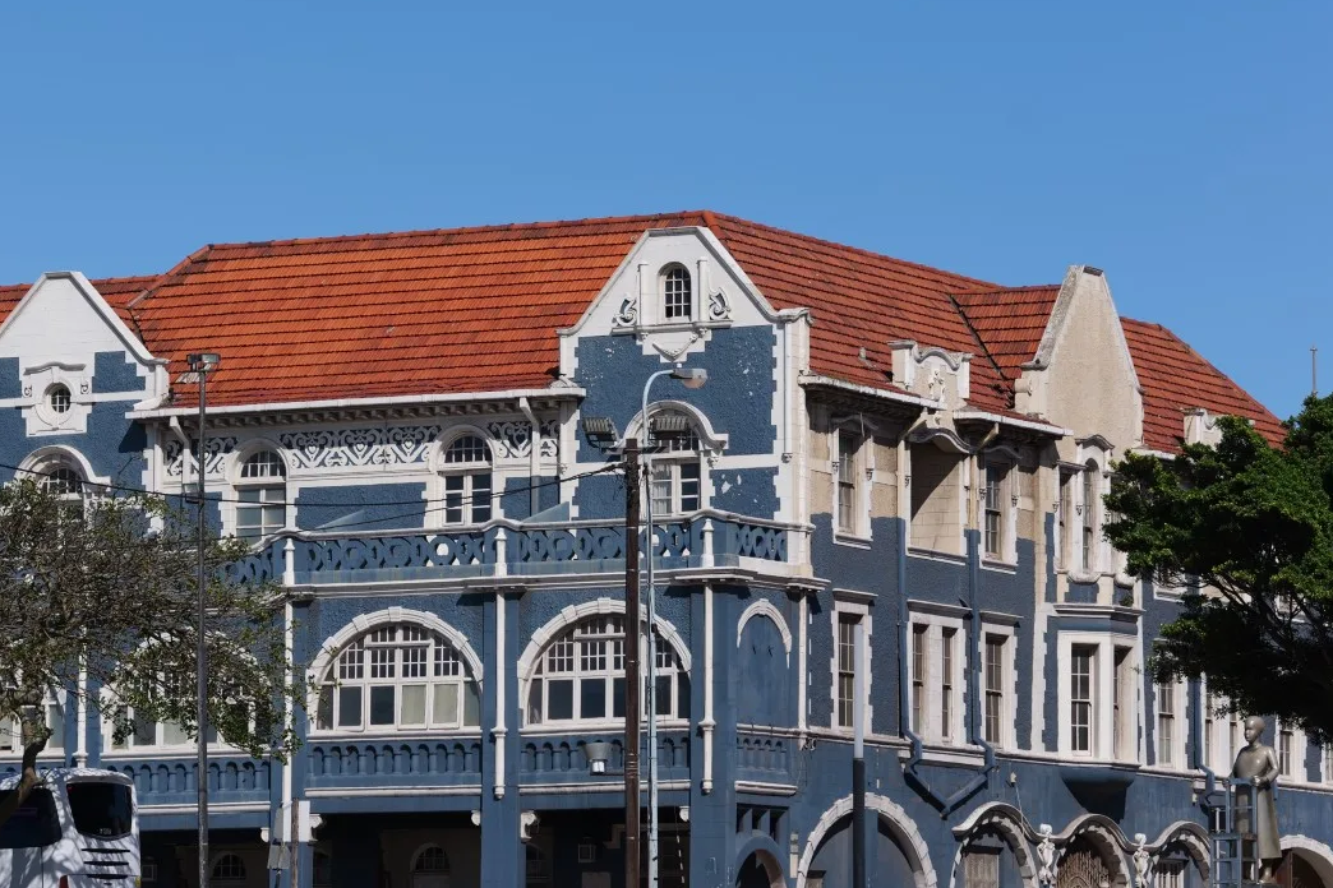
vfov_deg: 8.3
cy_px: 435
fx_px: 6146
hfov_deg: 12.4
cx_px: 442
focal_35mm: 166
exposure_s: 1/400
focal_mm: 107
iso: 100
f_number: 8
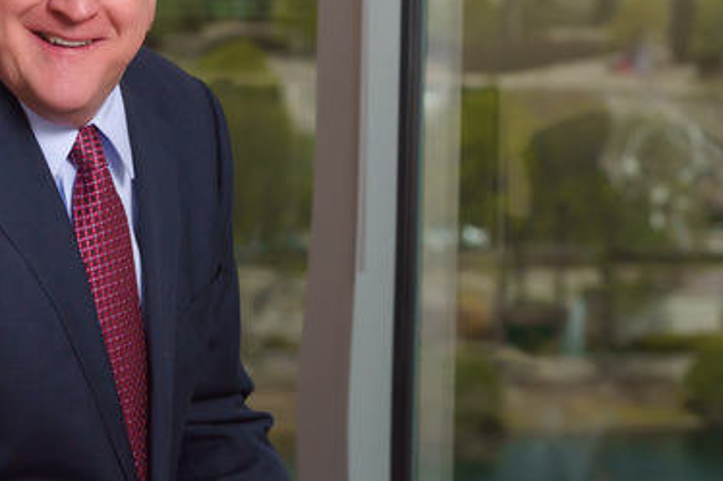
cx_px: 305
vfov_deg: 6.1
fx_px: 4476
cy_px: 375
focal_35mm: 223
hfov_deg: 9.2
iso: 400
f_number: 5.6
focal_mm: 85
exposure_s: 1/1600
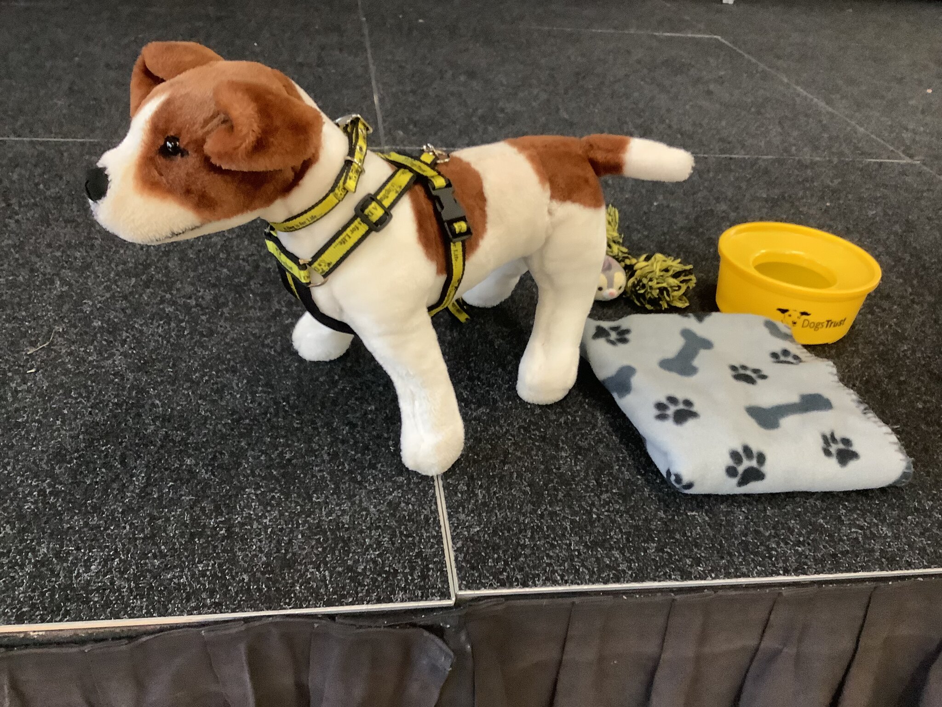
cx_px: 471
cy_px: 354
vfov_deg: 45.4
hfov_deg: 58.4
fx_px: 844
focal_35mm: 31
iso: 320
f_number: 2.4
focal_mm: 3.3
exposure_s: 1/50
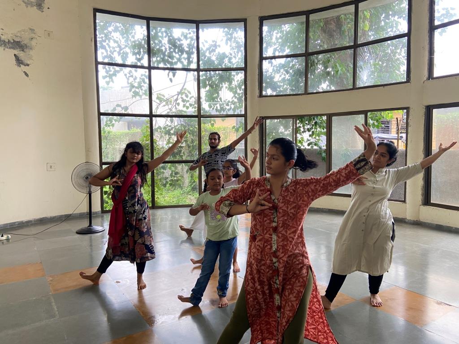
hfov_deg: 67.3
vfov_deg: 53.1
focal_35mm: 26
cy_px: 172
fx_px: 345
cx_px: 230
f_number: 1.8
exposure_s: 1/50
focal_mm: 4.25
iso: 80
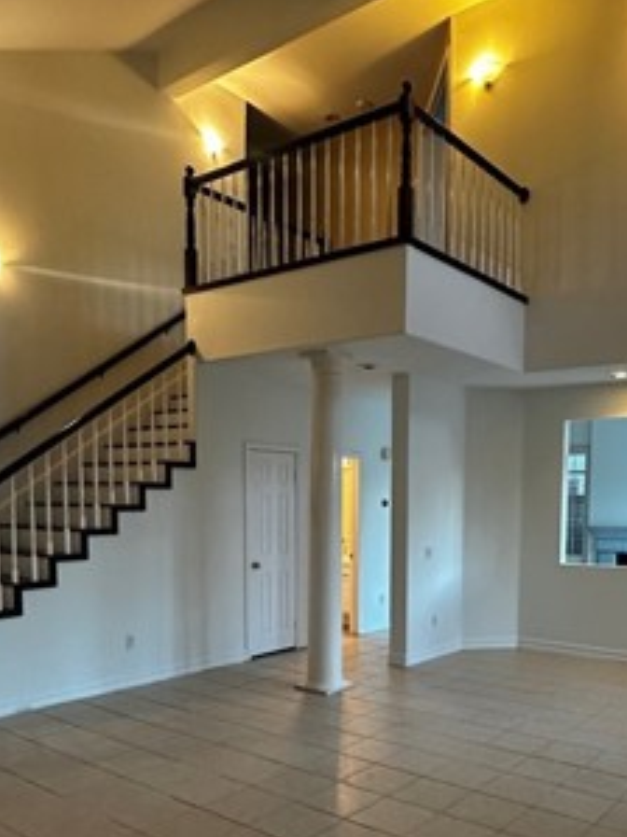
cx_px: 420
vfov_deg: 58.7
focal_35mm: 30
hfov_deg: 46.0
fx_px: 725
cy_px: 554
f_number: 2.2
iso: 500
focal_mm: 2.22
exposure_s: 1/60
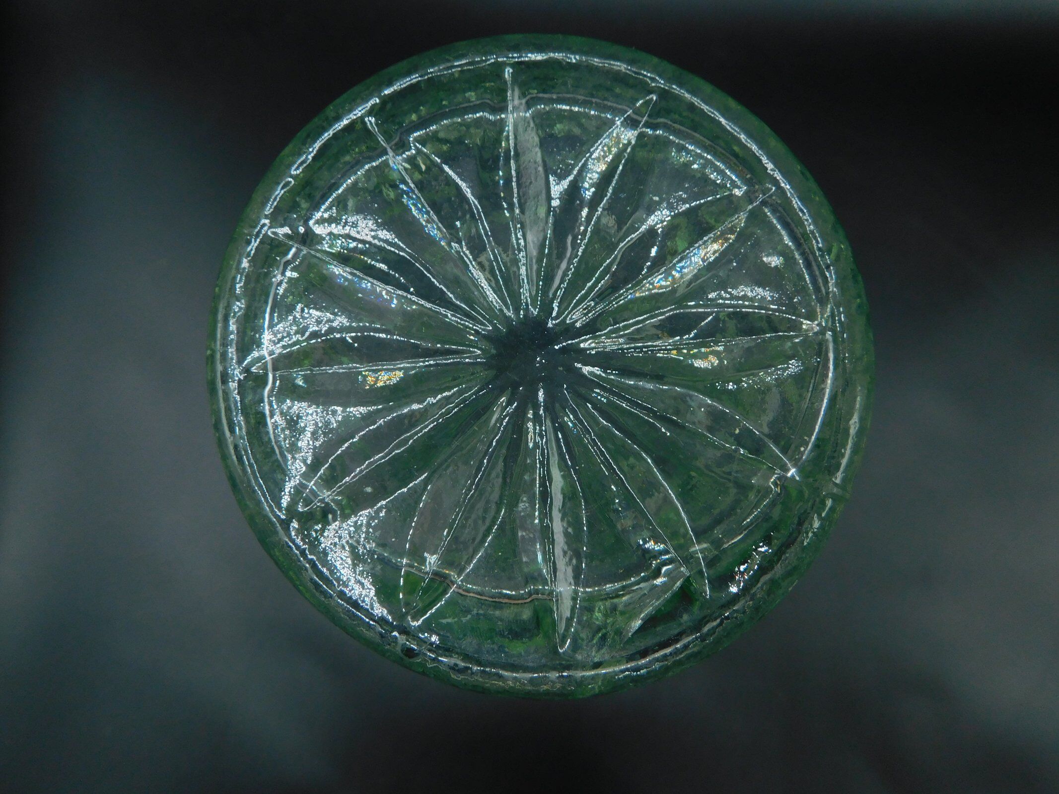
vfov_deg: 58.9
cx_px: 530
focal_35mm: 23
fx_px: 704
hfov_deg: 73.9
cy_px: 397
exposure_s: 1/200
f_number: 3
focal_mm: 4
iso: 125
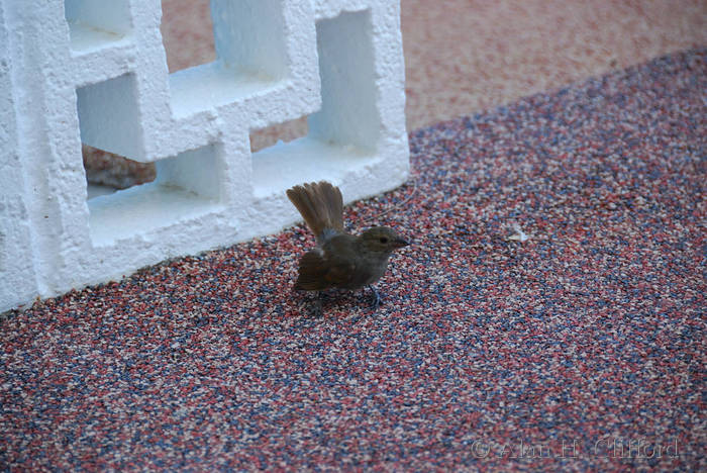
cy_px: 236
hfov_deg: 6.9
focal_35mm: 300
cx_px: 354
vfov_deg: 4.6
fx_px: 5896
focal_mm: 200
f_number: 5.6
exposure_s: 1/400
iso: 720
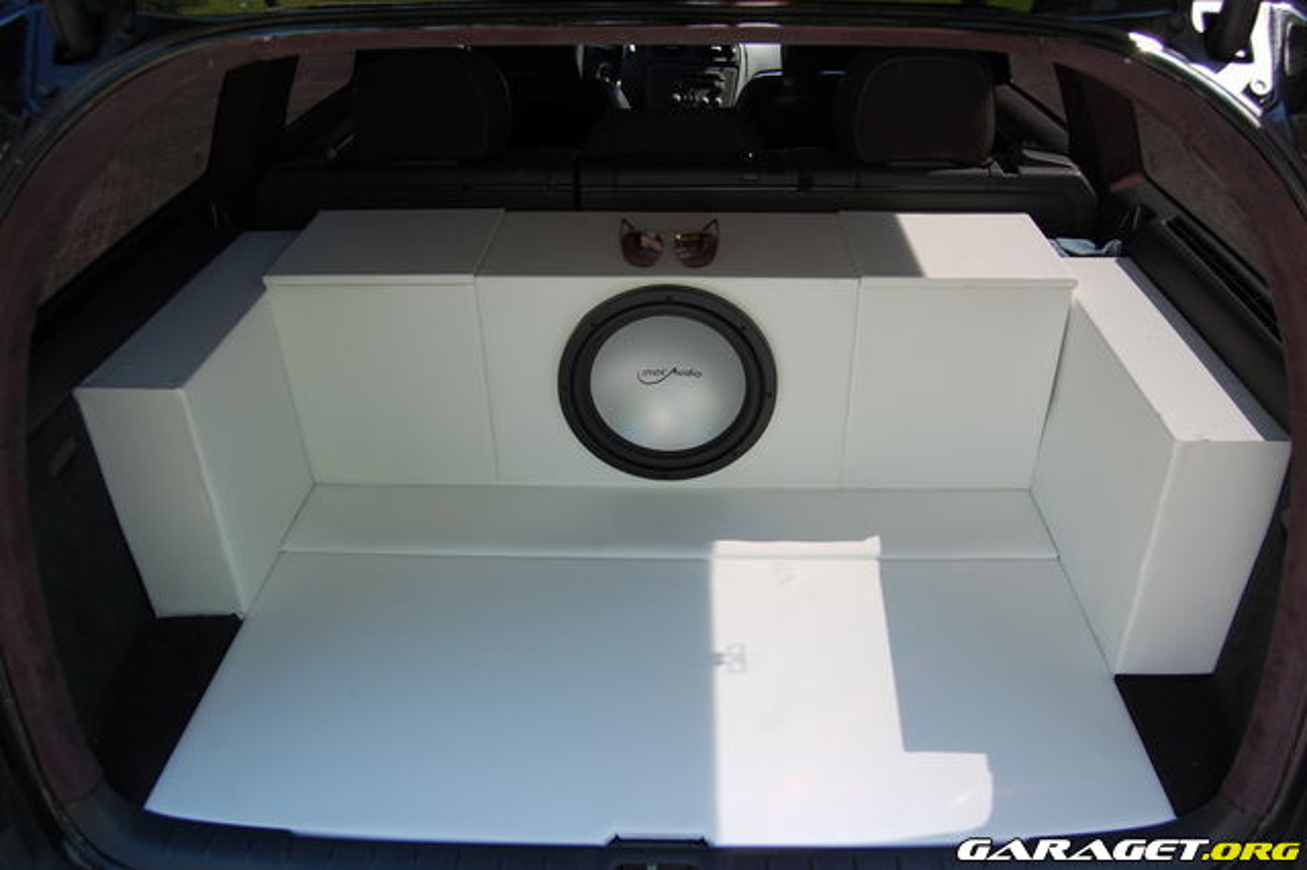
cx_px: 654
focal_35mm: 27
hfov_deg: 67.4
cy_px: 435
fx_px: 980
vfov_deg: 47.9
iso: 200
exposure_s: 1/125
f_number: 5.6
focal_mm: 18
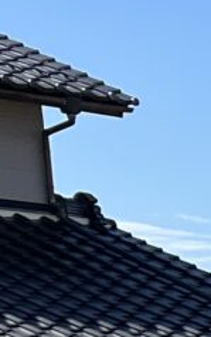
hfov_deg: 4.6
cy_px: 915
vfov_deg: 8.3
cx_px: 1212
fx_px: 2040
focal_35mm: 222
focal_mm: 5.7
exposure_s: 1/3704
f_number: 1.5
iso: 50
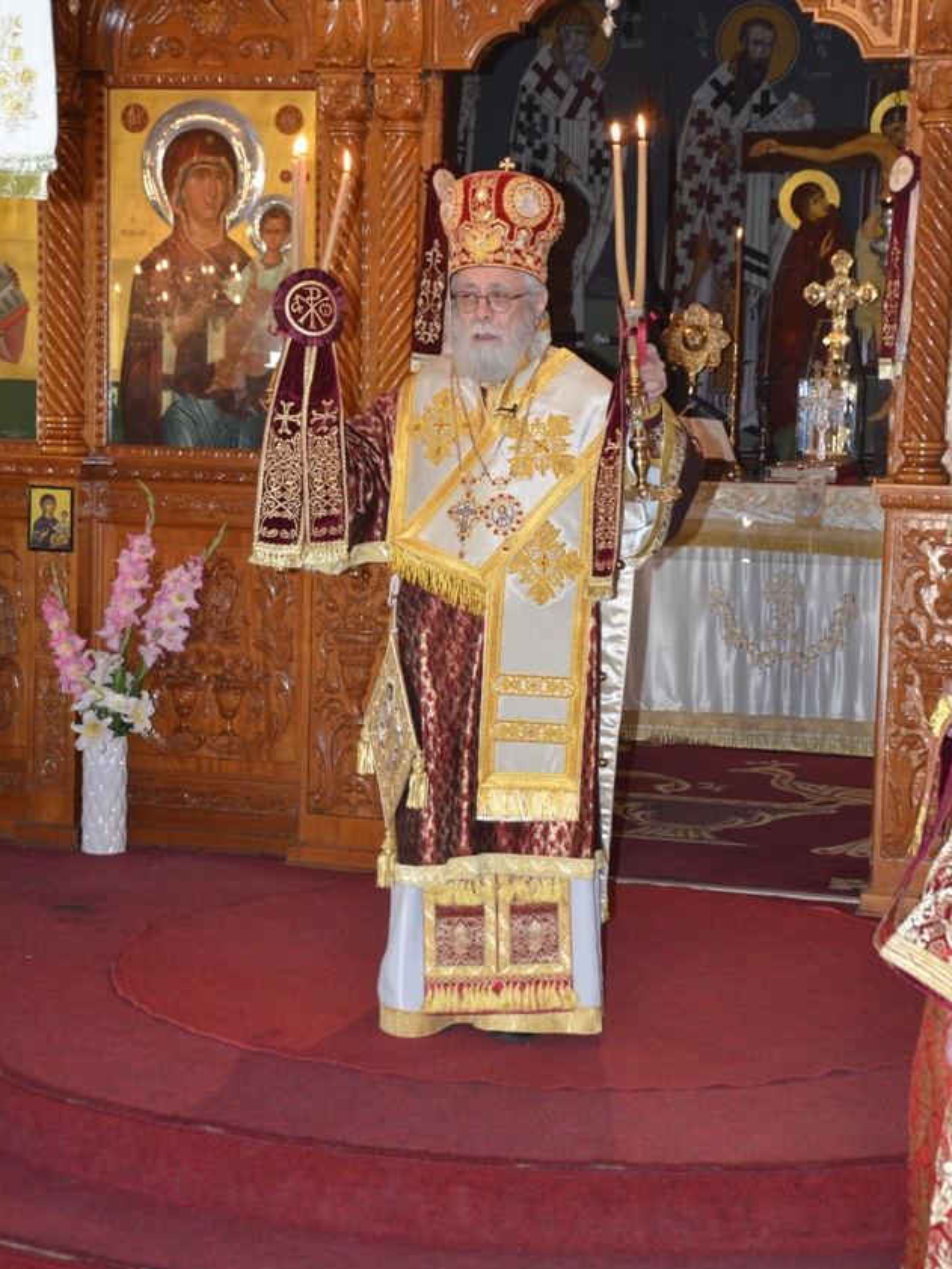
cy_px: 628
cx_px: 478
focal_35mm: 69
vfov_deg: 28.2
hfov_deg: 21.3
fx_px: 2530
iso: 2000
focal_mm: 42
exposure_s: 1/60
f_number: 6.3
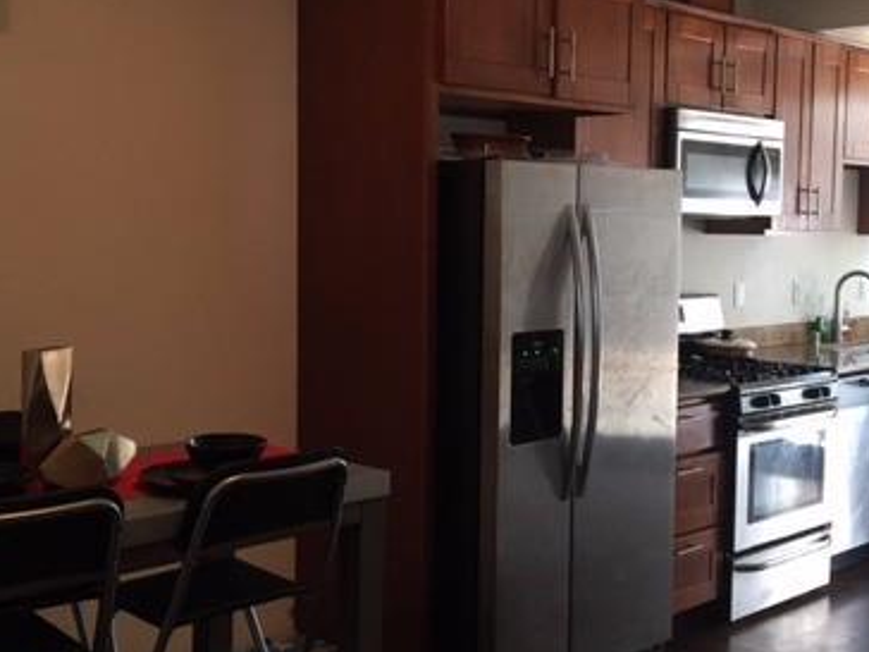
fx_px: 1280
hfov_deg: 37.4
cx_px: 516
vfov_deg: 28.5
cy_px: 294
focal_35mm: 51
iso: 100
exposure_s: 1/30
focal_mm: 4.15
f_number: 2.2
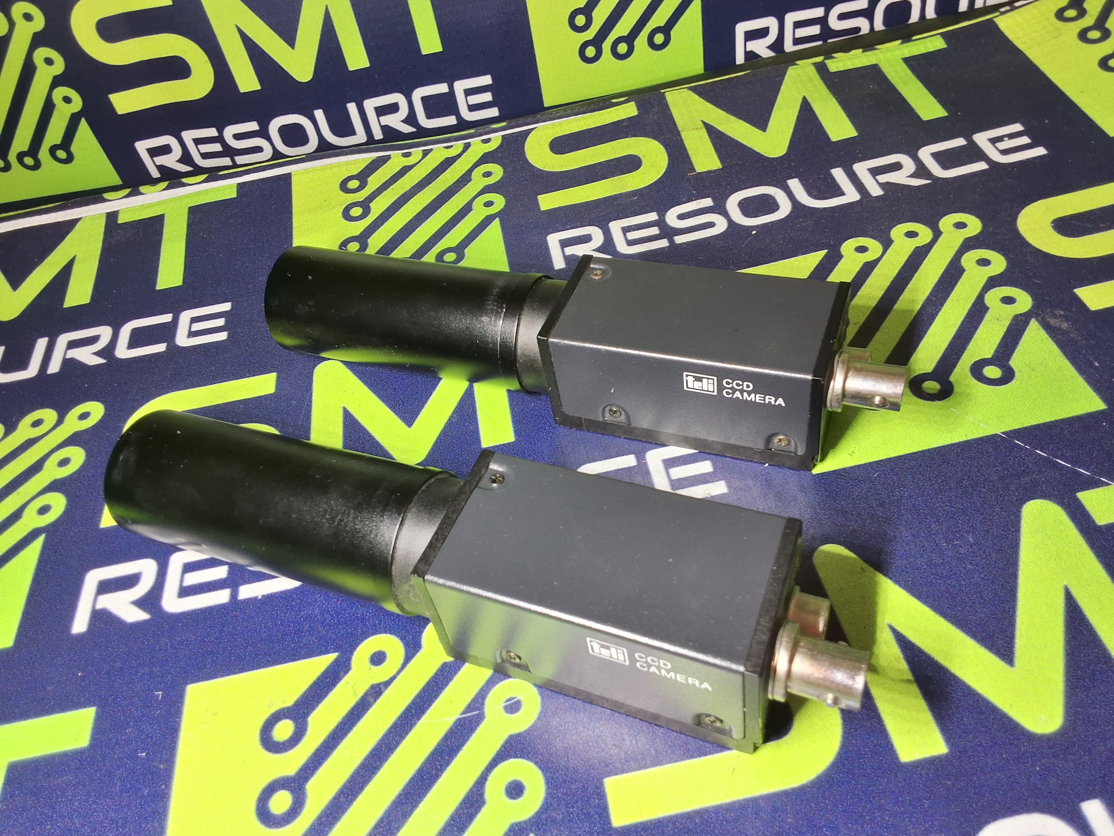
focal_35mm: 28
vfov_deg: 49.7
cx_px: 557
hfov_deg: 63.4
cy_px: 418
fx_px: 901
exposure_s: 1/60
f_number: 1.9
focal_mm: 2.91
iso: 40
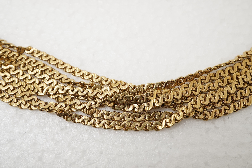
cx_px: 126
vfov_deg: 29.9
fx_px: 315
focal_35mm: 45
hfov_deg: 43.6
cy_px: 84
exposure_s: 1/125
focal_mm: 30
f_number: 20
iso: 500
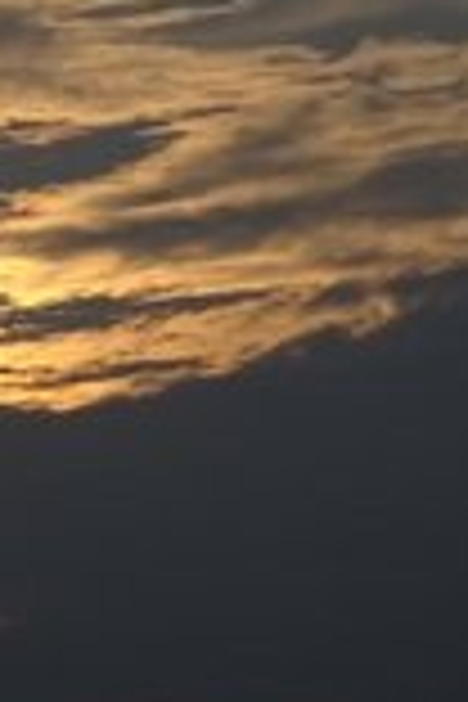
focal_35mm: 346
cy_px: 248
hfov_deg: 4.0
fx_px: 6746
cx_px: -63
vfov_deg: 6.0
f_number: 5
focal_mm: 18.53
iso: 80
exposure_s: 1/1000
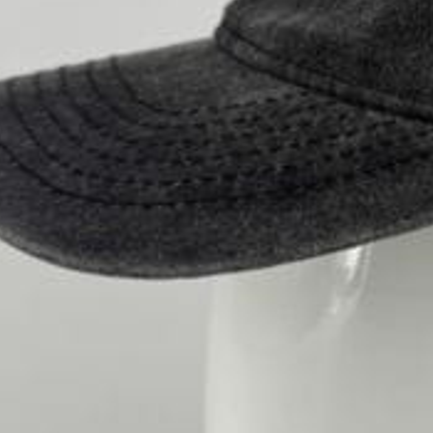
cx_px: 460
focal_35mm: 81
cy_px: 221
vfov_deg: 21.4
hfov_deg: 20.5
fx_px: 1146
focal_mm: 6.76
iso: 80
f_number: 1.78
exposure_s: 1/938
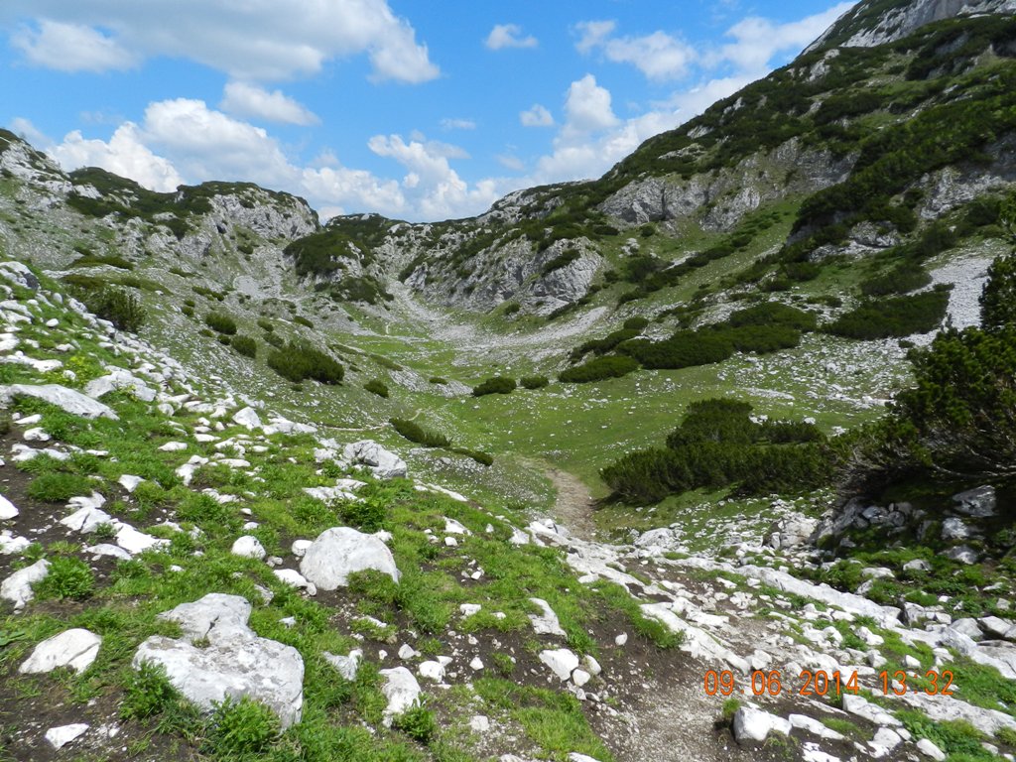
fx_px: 675
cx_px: 508
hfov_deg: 73.9
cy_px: 381
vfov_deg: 58.9
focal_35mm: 23
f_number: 5
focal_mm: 4
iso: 160
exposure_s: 1/800
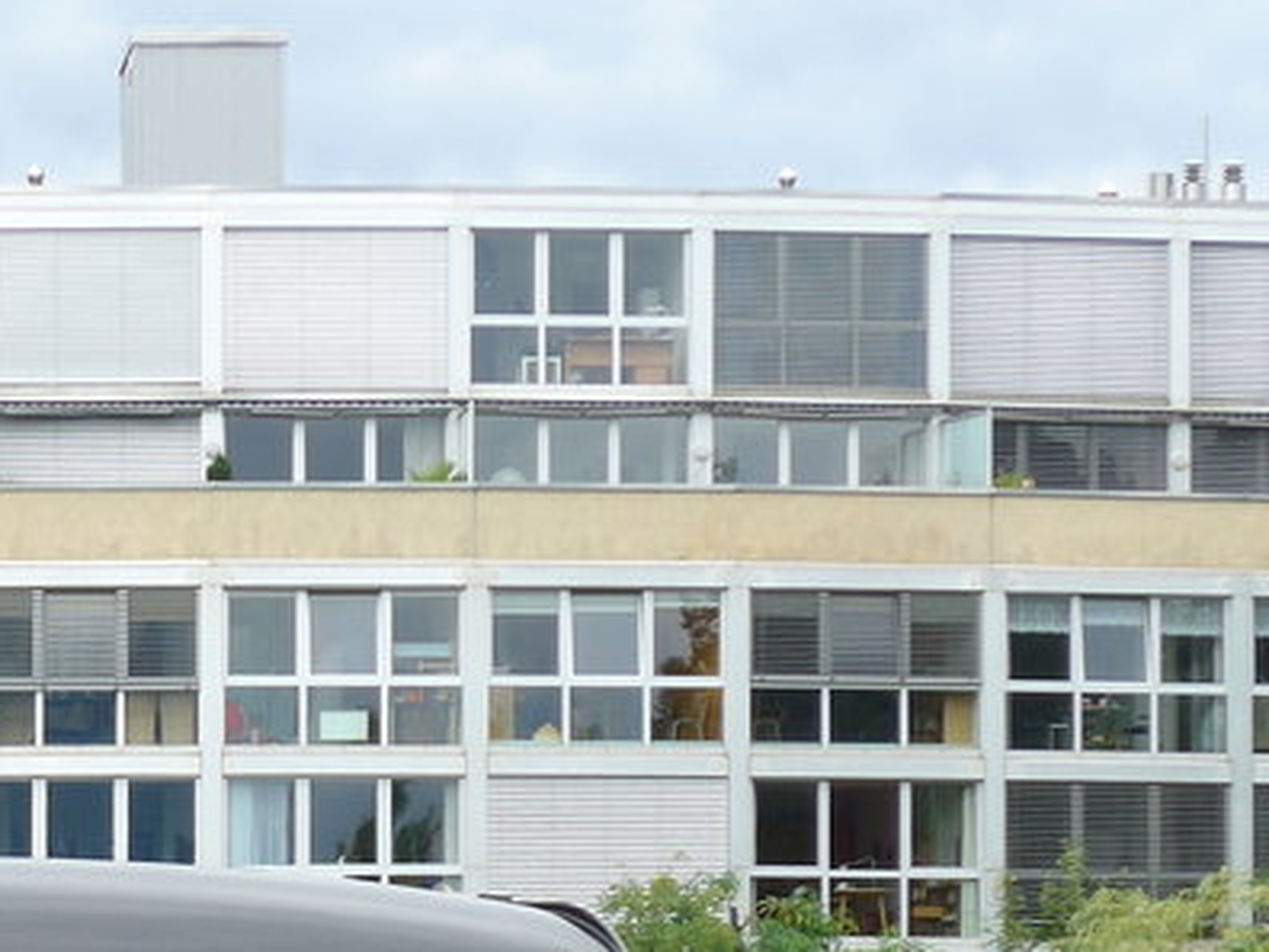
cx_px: -551
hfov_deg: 6.7
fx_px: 10778
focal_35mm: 294
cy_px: 1247
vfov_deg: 5.0
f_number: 4.7
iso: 80
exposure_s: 1/200
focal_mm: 19.2
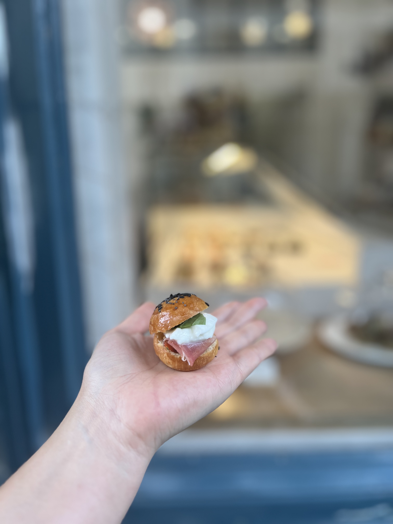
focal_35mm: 26
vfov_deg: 67.3
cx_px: 196
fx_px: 394
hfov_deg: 53.1
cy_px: 262
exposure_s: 1/219
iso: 40
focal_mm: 5.1
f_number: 1.6
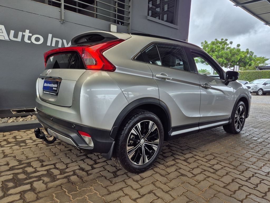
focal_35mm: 23
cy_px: 102
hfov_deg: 73.9
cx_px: 135
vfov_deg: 58.9
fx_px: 179
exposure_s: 1/181
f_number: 1.8
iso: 25
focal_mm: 5.4
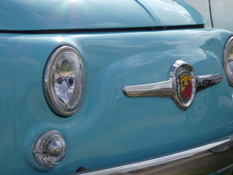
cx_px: 116
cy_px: 88
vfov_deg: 12.3
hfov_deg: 16.4
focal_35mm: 120
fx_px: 808
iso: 80
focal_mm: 21.5
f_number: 5.1
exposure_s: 1/500
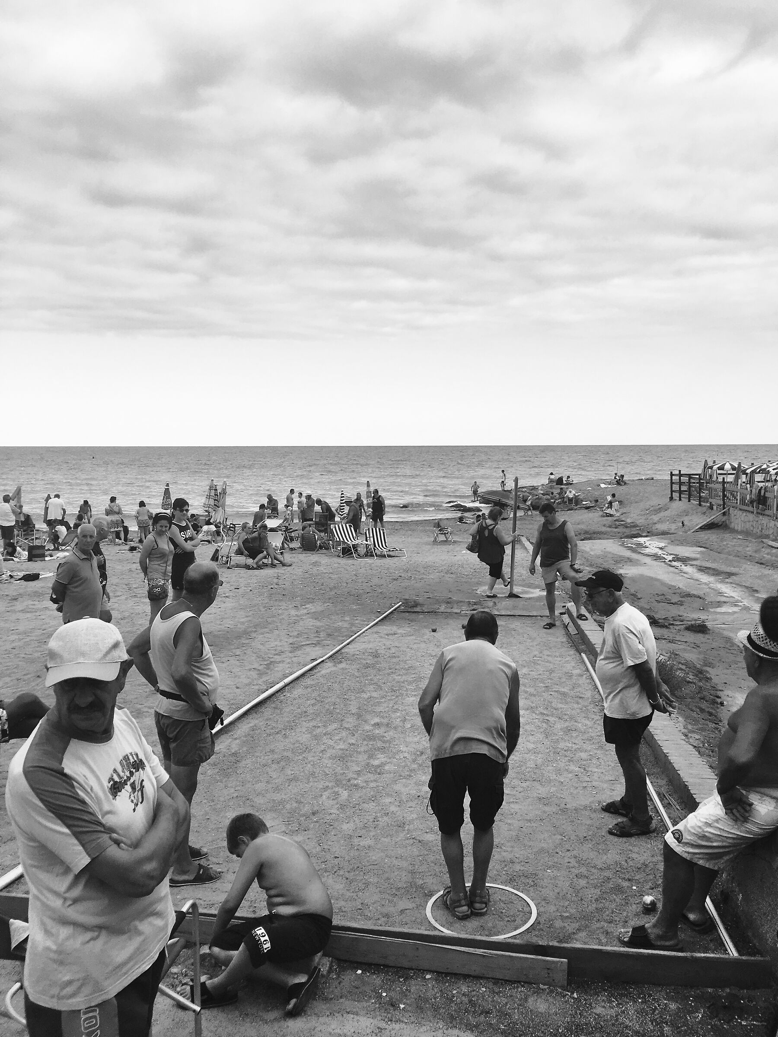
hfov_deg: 48.2
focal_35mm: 29
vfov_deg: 61.7
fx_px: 869
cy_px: 518
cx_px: 389
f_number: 2.2
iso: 25
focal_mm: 4.15
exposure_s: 1/1068
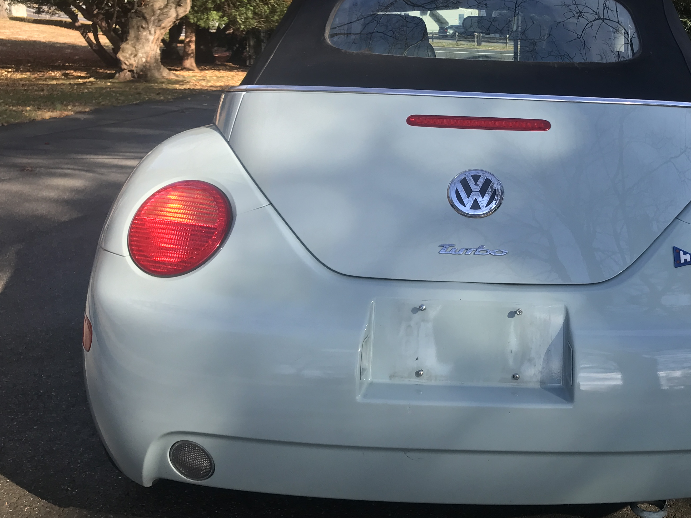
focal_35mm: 43
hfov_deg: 42.7
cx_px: 506
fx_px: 858
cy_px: 199
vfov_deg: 33.5
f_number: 1.8
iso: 20
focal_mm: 3.99
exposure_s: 1/748
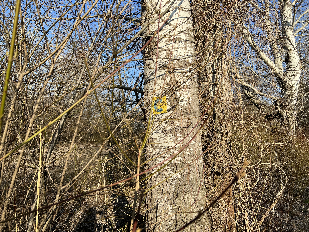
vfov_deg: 53.1
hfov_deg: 67.3
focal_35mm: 26
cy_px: 116
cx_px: 154
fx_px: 232
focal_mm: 5.7
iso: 50
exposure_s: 1/2404
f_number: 1.5
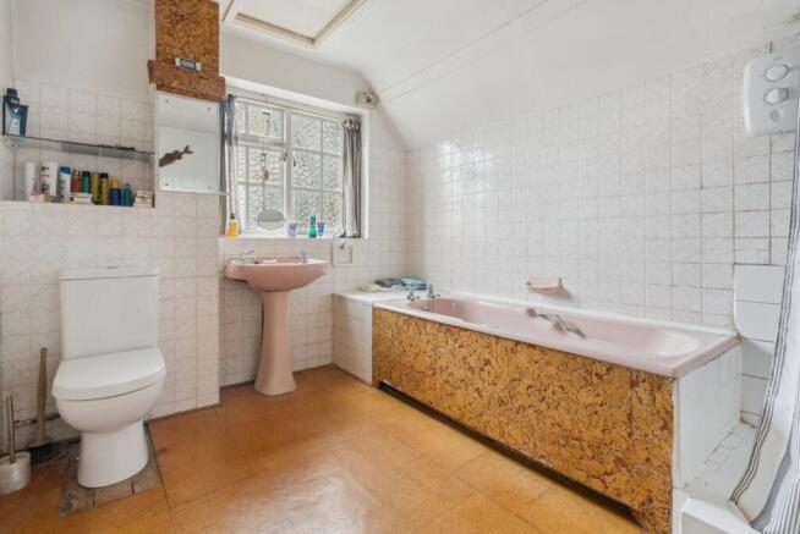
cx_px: 400
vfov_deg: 73.8
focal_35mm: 16
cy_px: 267
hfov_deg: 96.7
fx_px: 356
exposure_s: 1/6
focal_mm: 16
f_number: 11
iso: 640
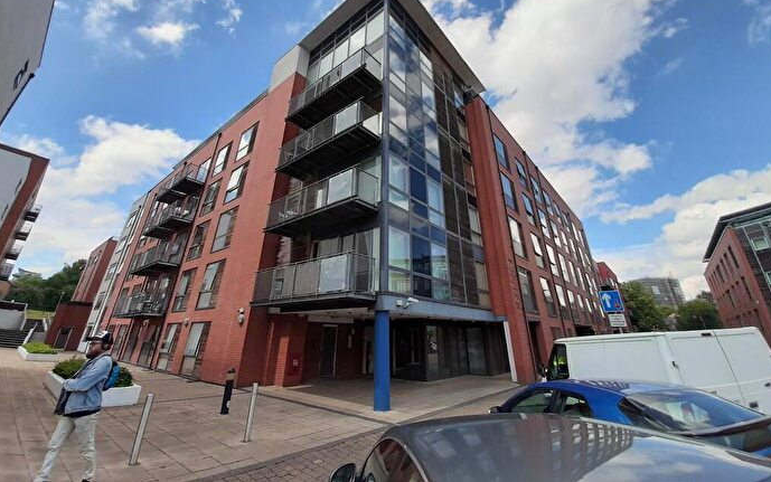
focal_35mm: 14
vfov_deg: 77.6
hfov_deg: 105.3
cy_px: 190
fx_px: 294
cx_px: 389
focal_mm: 1.42
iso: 40
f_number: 2.2
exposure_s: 1/1220
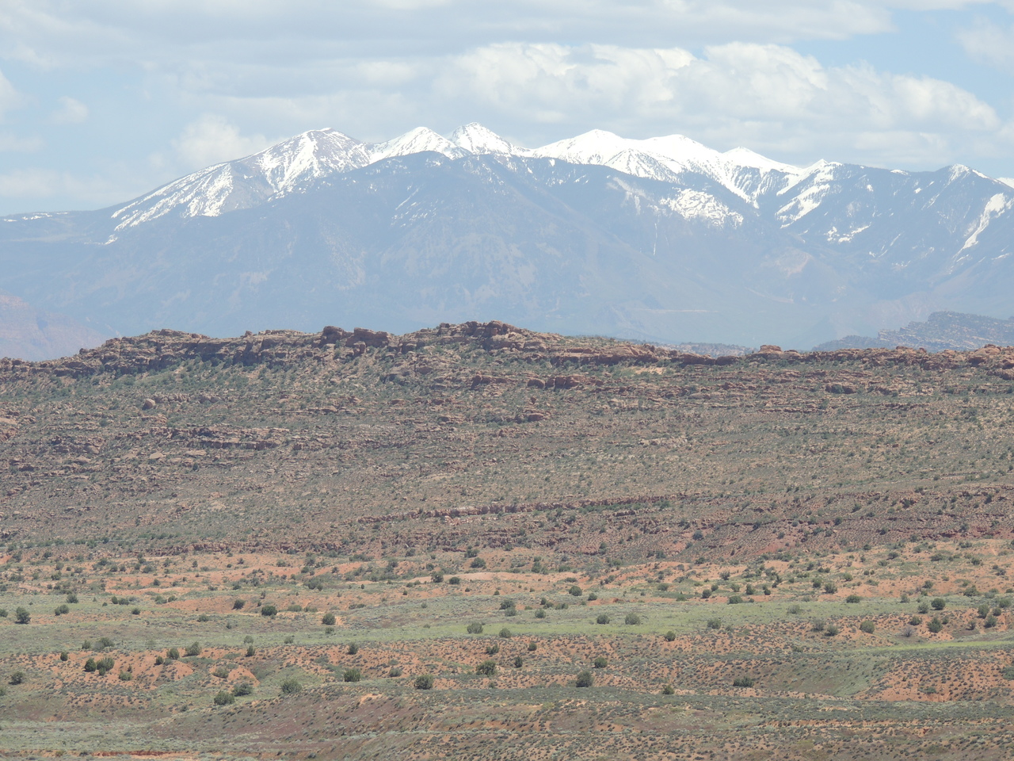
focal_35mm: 185
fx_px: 5419
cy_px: 380
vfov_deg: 8.0
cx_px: 507
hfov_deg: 10.7
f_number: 4.6
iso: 100
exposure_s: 1/640
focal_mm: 33
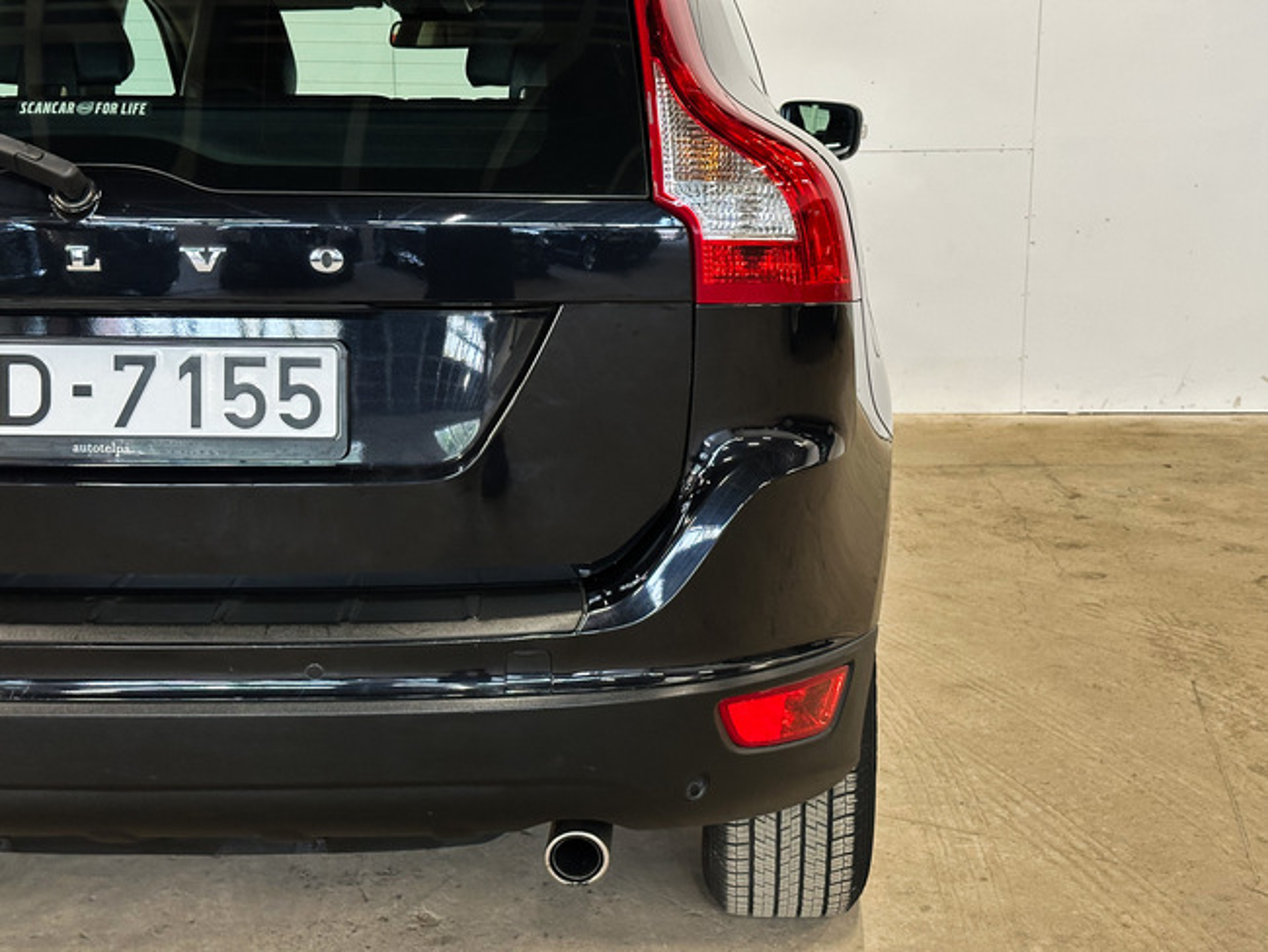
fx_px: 1759
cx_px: 634
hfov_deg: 39.6
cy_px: 476
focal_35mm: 48
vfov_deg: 30.3
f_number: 1.8
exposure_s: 1/50
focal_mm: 6.86
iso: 250
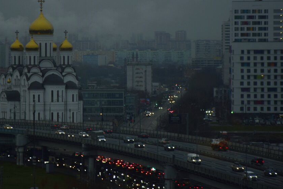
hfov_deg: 9.1
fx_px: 1782
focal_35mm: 227
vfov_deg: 6.1
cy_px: 59
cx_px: 115
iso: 400
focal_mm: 105
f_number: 5.6
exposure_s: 1/80
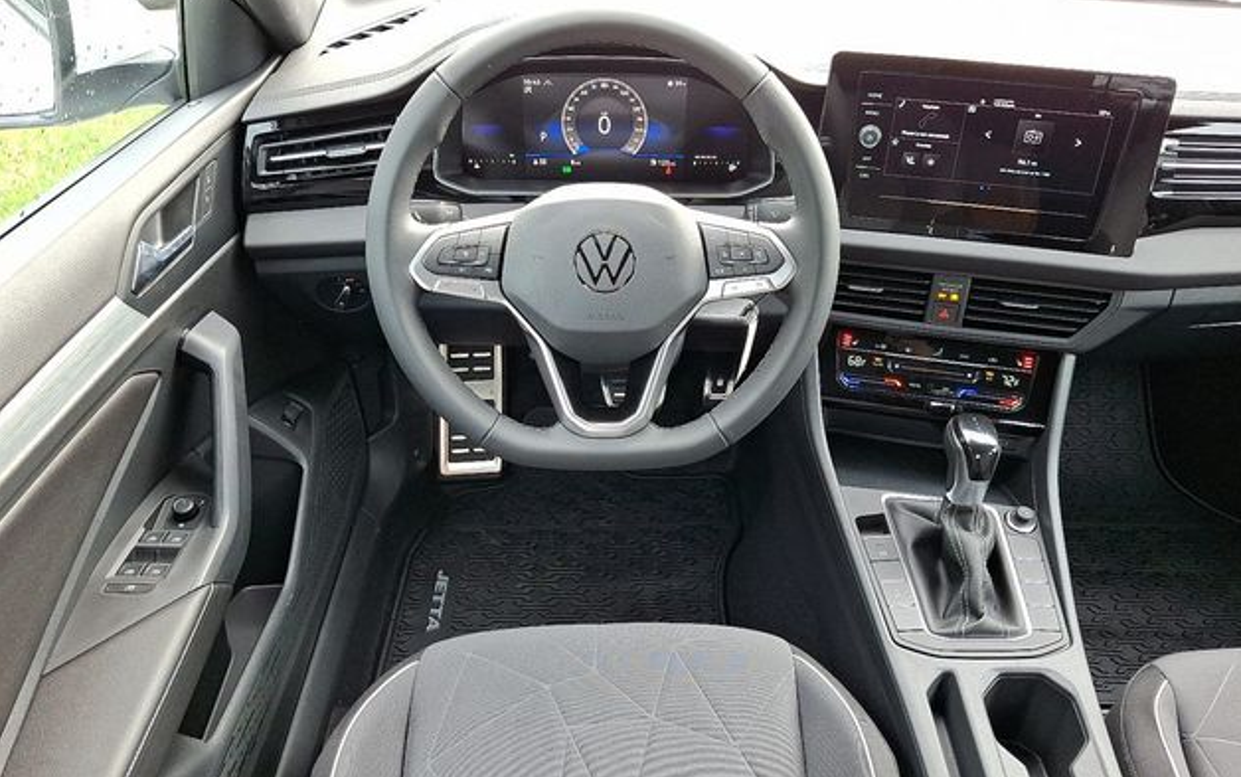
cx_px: 630
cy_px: 399
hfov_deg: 68.4
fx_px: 914
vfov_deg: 46.1
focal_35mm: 27
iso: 95
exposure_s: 1/120
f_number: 1.8
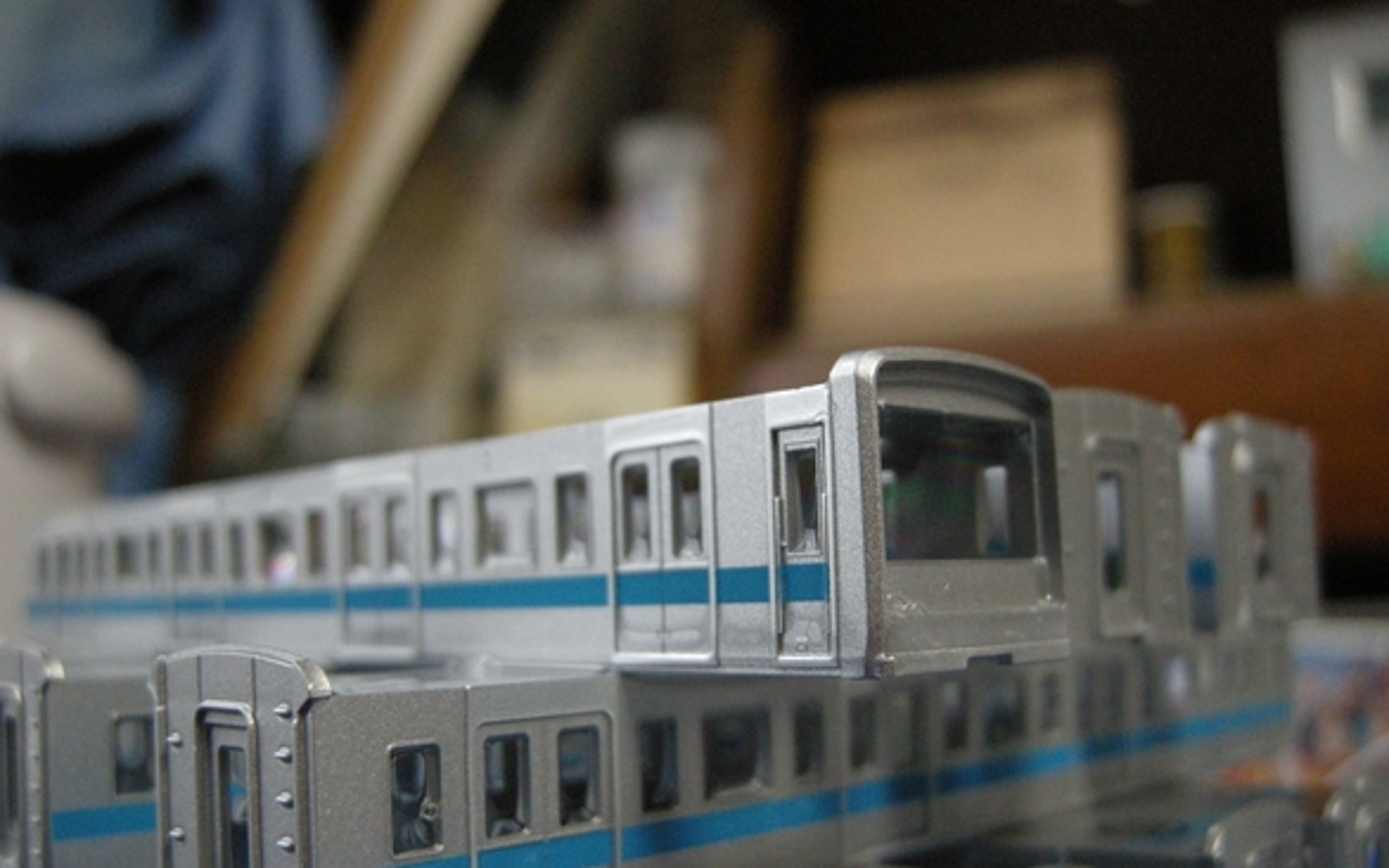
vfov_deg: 33.5
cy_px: 503
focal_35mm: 38
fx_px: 1438
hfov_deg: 51.5
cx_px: 706
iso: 400
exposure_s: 1/34.2
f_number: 2.7
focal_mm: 7.5
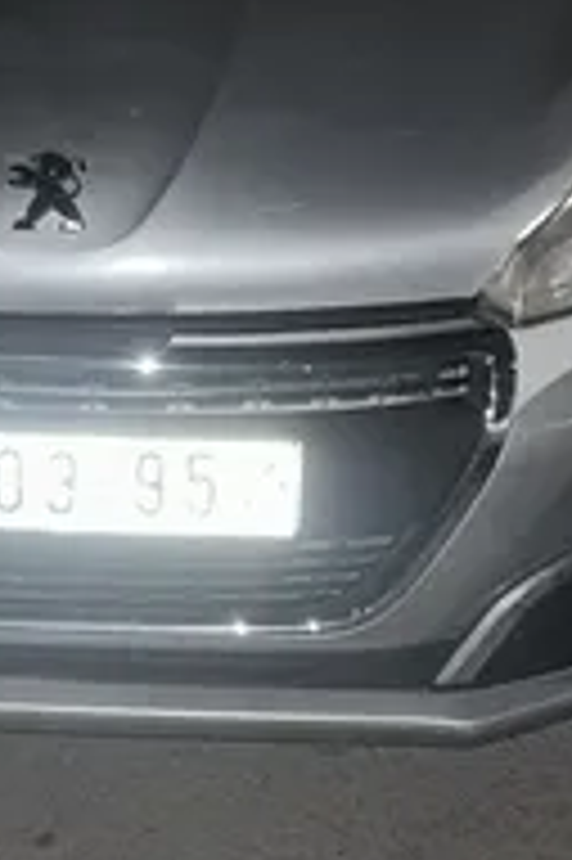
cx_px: 86
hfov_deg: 13.3
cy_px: 212
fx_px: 2435
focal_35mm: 102
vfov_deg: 19.9
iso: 125
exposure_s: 1/4
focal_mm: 5.7
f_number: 1.5
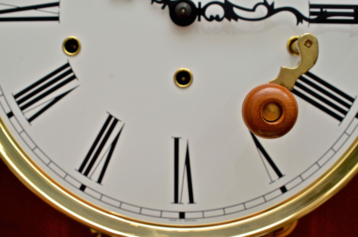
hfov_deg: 46.5
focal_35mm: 42
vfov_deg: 31.8
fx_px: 417
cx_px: 179
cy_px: 118
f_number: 8
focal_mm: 28
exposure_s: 1/160
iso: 1600
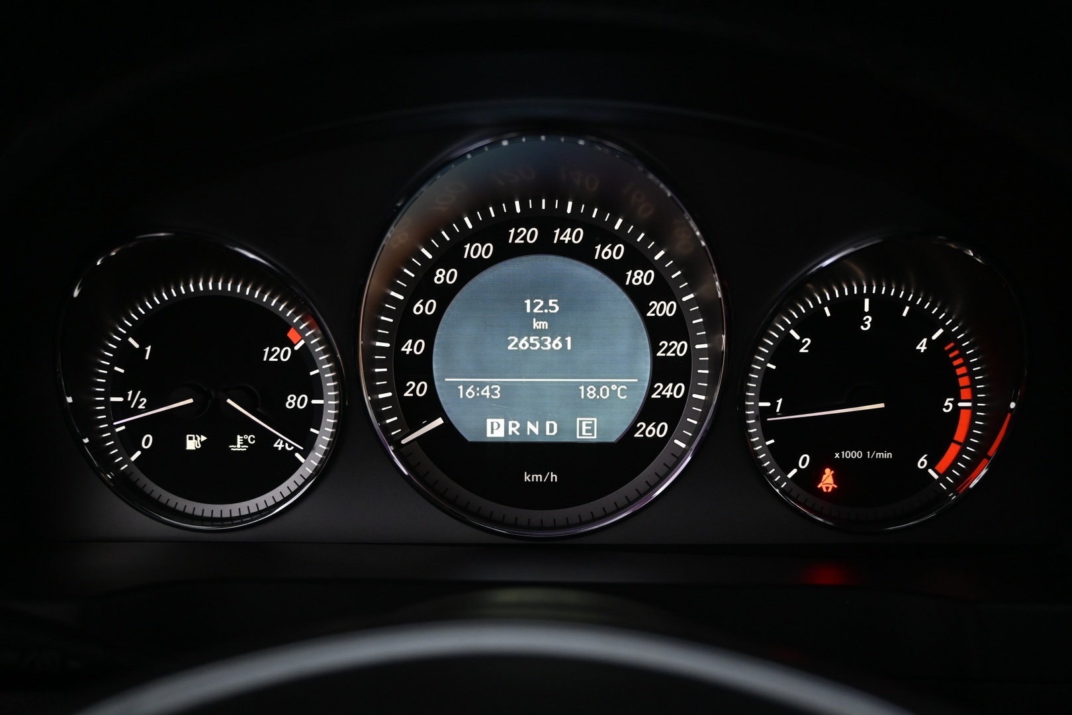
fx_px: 1072
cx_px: 536
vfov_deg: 36.9
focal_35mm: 36
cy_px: 358
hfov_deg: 53.1
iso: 1250
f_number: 4.2
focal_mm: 24
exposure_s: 1/40
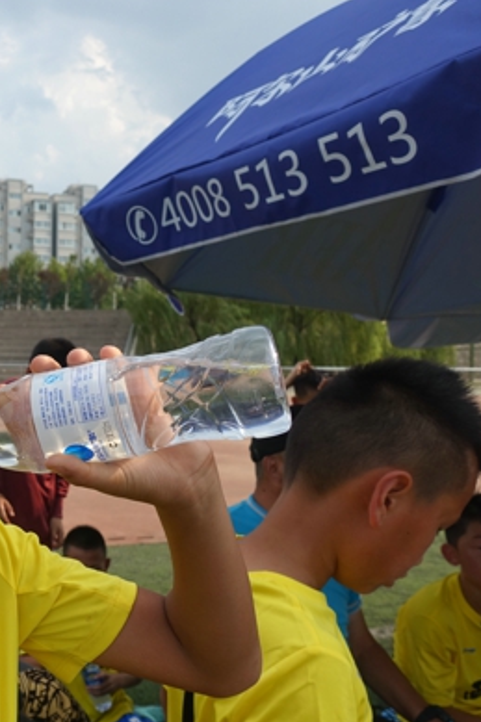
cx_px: -45
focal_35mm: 37
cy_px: 369
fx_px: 742
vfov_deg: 51.9
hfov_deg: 31.9
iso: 125
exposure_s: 1/640
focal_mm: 8.8
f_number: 4
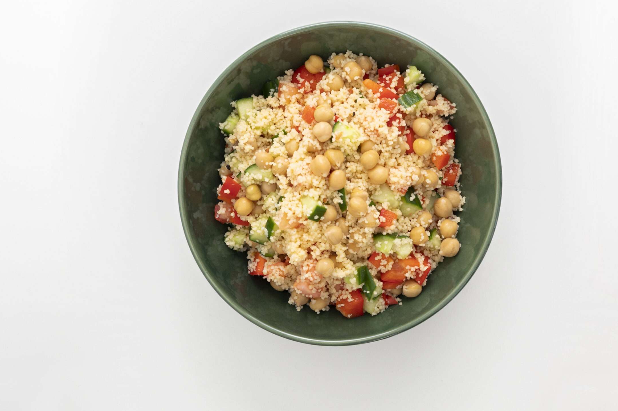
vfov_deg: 23.0
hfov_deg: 33.9
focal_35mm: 59
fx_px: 1012
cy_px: 181
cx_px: 338
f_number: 5.6
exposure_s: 1/125
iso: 400
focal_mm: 50
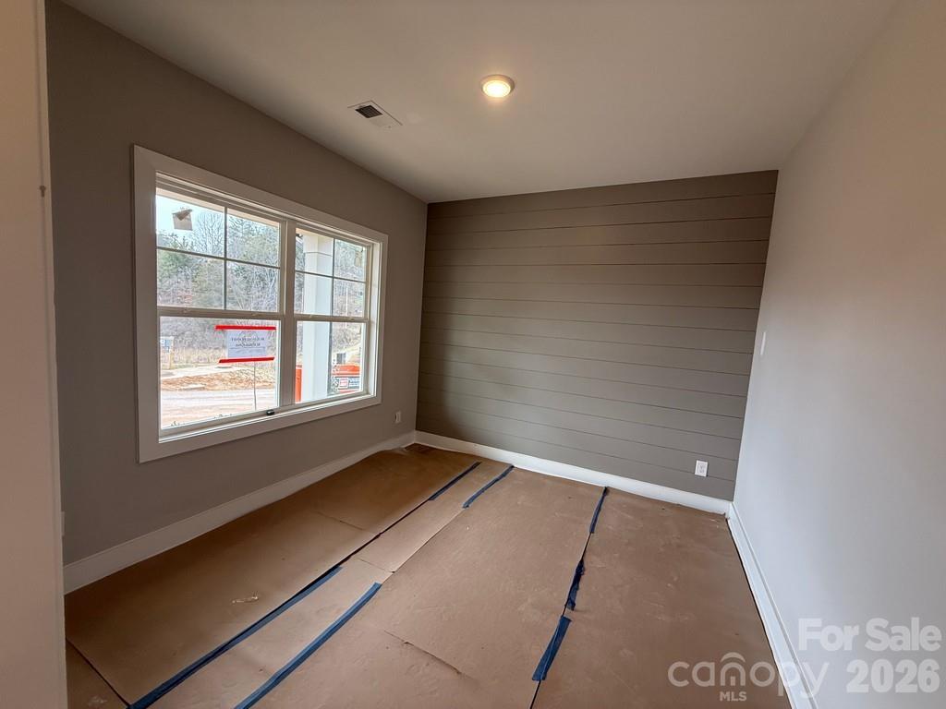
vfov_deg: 85.7
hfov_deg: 102.1
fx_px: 383
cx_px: 473
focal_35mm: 14
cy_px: 354
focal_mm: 2.22
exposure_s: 1/120
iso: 100
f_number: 2.2
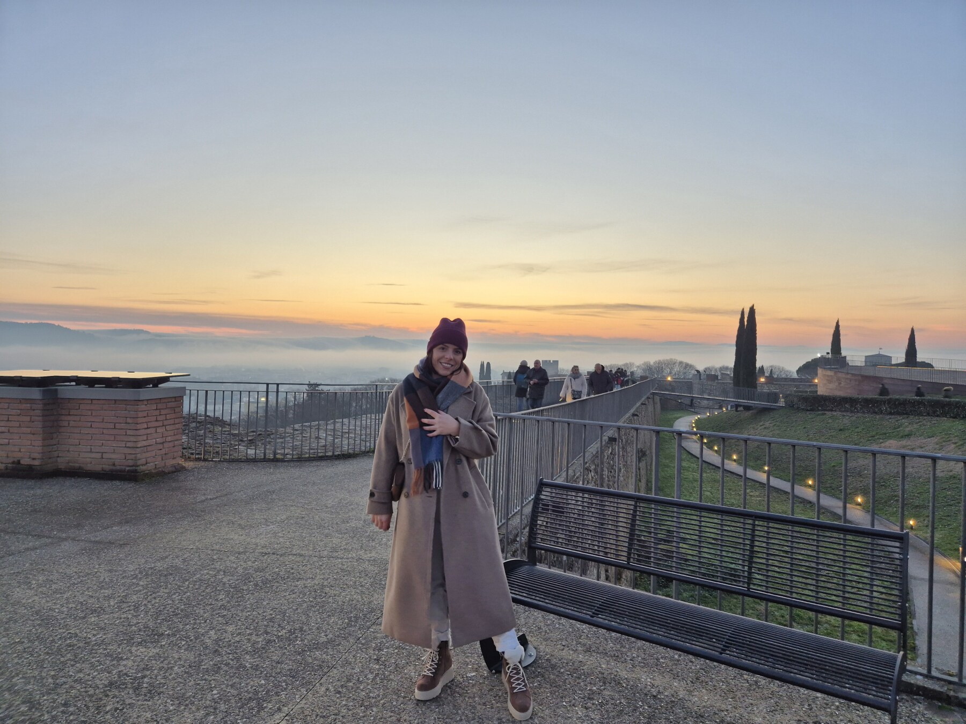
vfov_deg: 58.9
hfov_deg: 73.9
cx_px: 483
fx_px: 642
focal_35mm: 23
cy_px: 362
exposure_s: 1/180
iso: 80
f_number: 1.8
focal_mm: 5.4
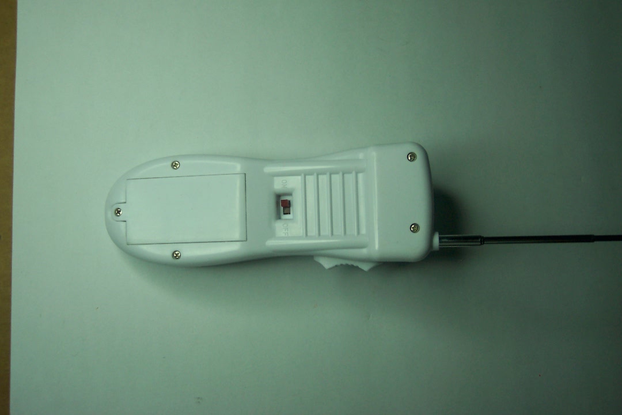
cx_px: 311
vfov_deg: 35.1
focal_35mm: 38
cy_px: 208
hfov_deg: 50.7
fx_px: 657
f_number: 2.8
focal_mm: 8
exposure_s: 1/180
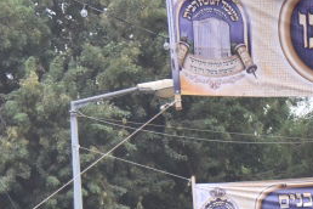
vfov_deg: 5.5
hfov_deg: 8.2
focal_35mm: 246
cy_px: 296
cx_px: 476
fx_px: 2139
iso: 800
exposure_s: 1/400
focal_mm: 62
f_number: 4
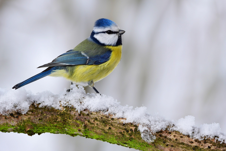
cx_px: 113
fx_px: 4707
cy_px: 76
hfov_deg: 2.8
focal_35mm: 750
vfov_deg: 1.8
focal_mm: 500
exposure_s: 1/400
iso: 500
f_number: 6.3
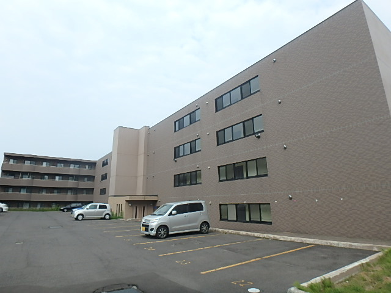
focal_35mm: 21
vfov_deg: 63.4
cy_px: 146
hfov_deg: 79.0
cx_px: 196
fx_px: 237
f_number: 3.5
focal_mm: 3.7
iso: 125
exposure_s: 1/800
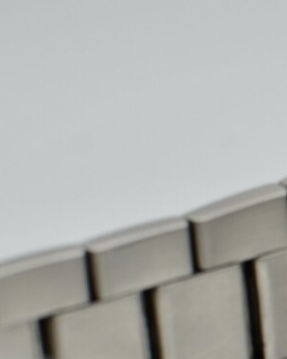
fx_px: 1972
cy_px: 271
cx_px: 604
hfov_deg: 7.9
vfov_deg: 10.4
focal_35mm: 186
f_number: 6.3
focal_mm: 35
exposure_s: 1/160
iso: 200
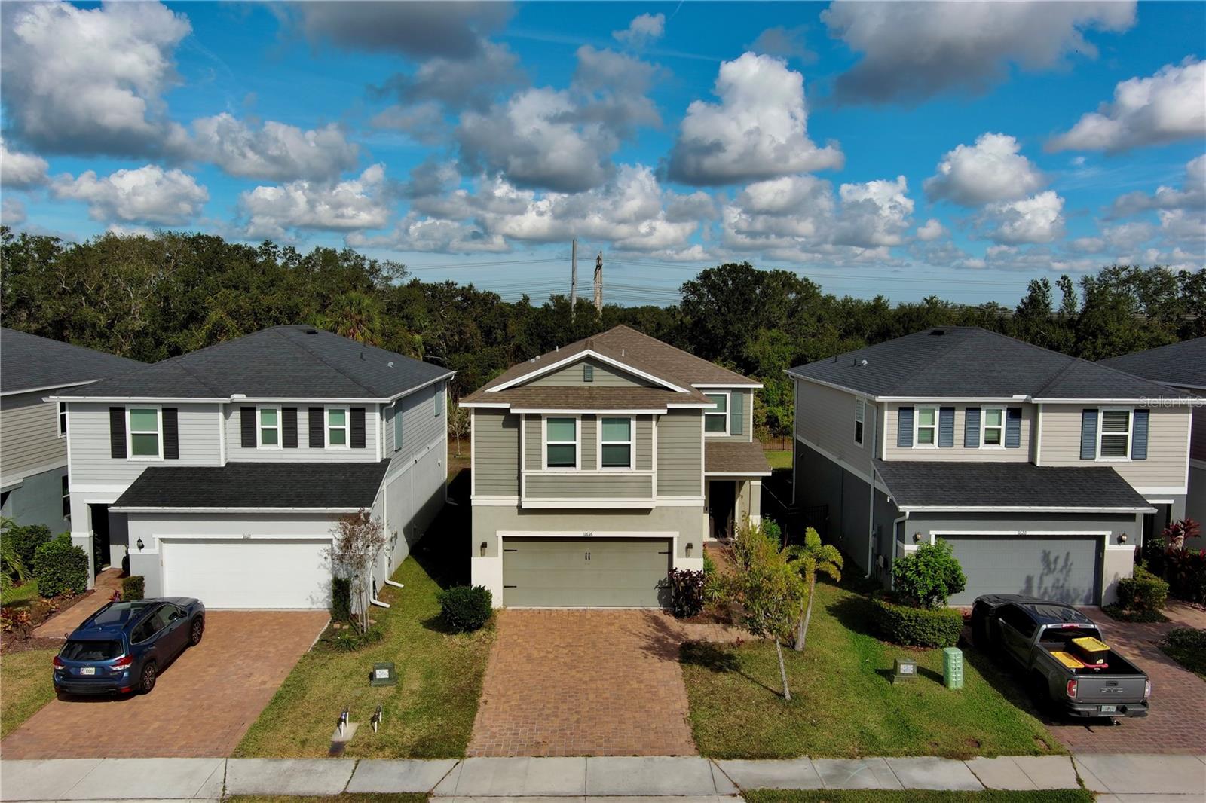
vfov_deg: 44.9
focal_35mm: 29
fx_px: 971
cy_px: 402
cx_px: 603
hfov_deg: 63.7
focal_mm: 10.57
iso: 100
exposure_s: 1/400
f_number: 9
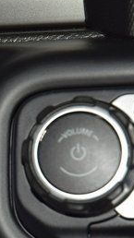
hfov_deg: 4.4
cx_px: -120
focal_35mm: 273
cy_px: 169
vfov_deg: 7.9
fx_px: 1726
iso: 100
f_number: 8
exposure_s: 1/125
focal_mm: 70
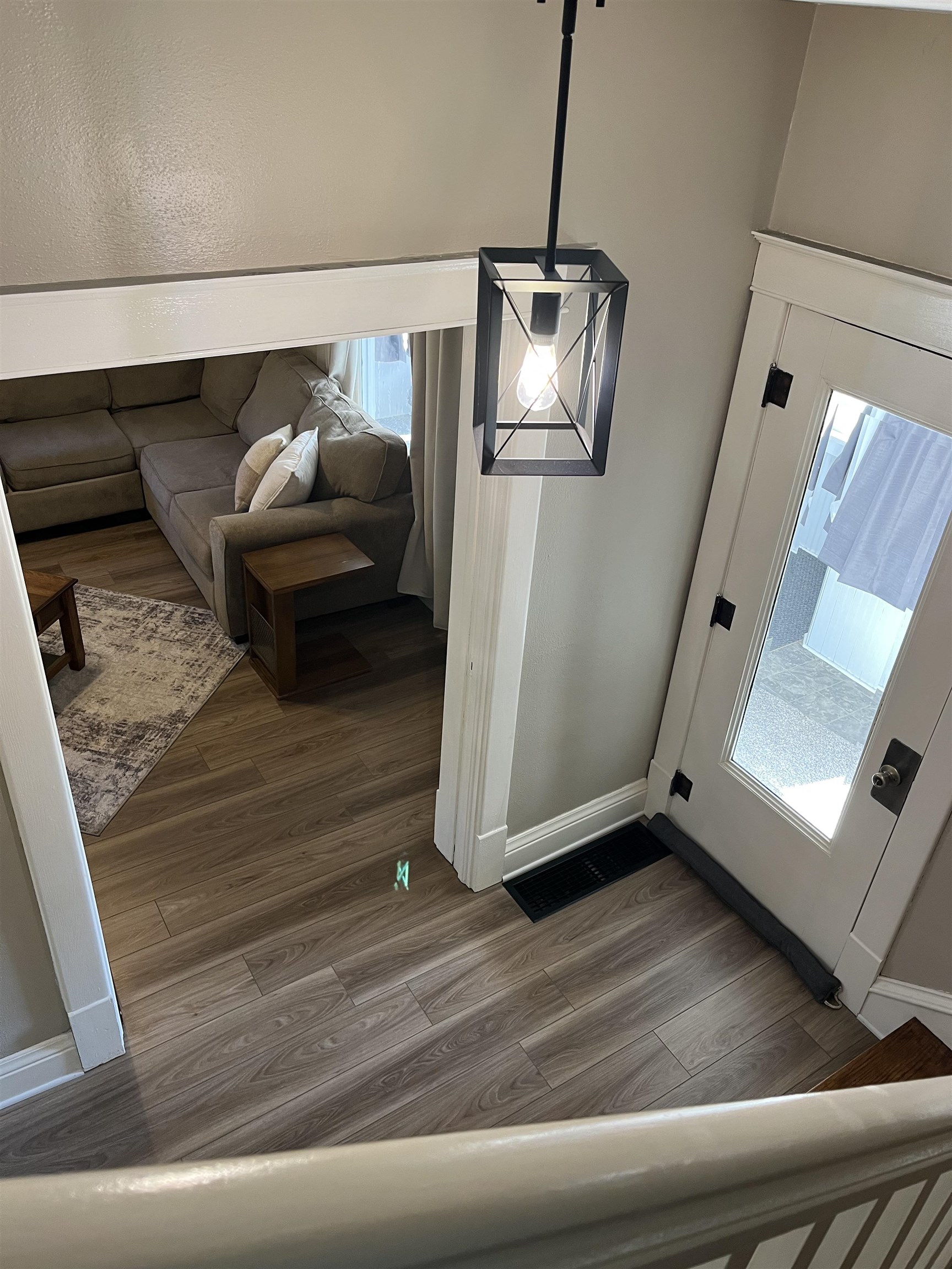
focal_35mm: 26
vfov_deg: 67.3
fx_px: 953
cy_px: 634
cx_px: 476
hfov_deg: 53.1
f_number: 1.6
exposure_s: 1/60
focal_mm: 5.1
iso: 160
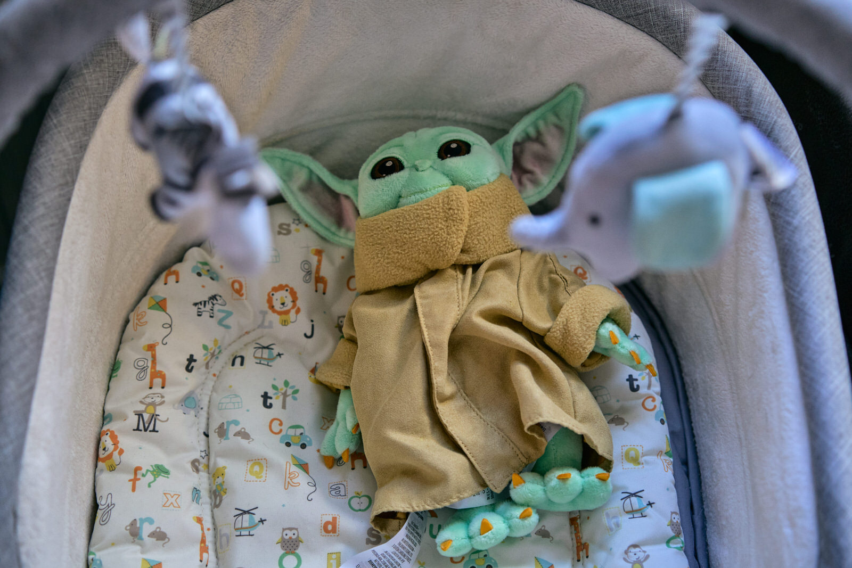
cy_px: 284
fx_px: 1302
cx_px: 426
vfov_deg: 24.6
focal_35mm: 55
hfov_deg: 36.2
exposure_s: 1/125
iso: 2000
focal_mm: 55
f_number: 3.5
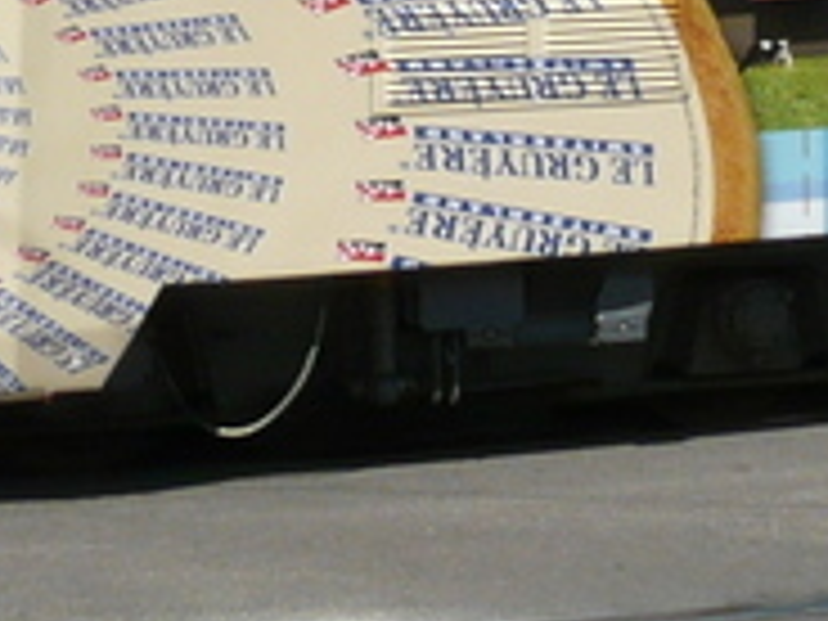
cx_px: 526
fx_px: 3636
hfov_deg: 13.0
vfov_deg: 9.4
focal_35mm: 152
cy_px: -410
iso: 100
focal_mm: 4.6
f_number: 6.3
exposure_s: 1/400
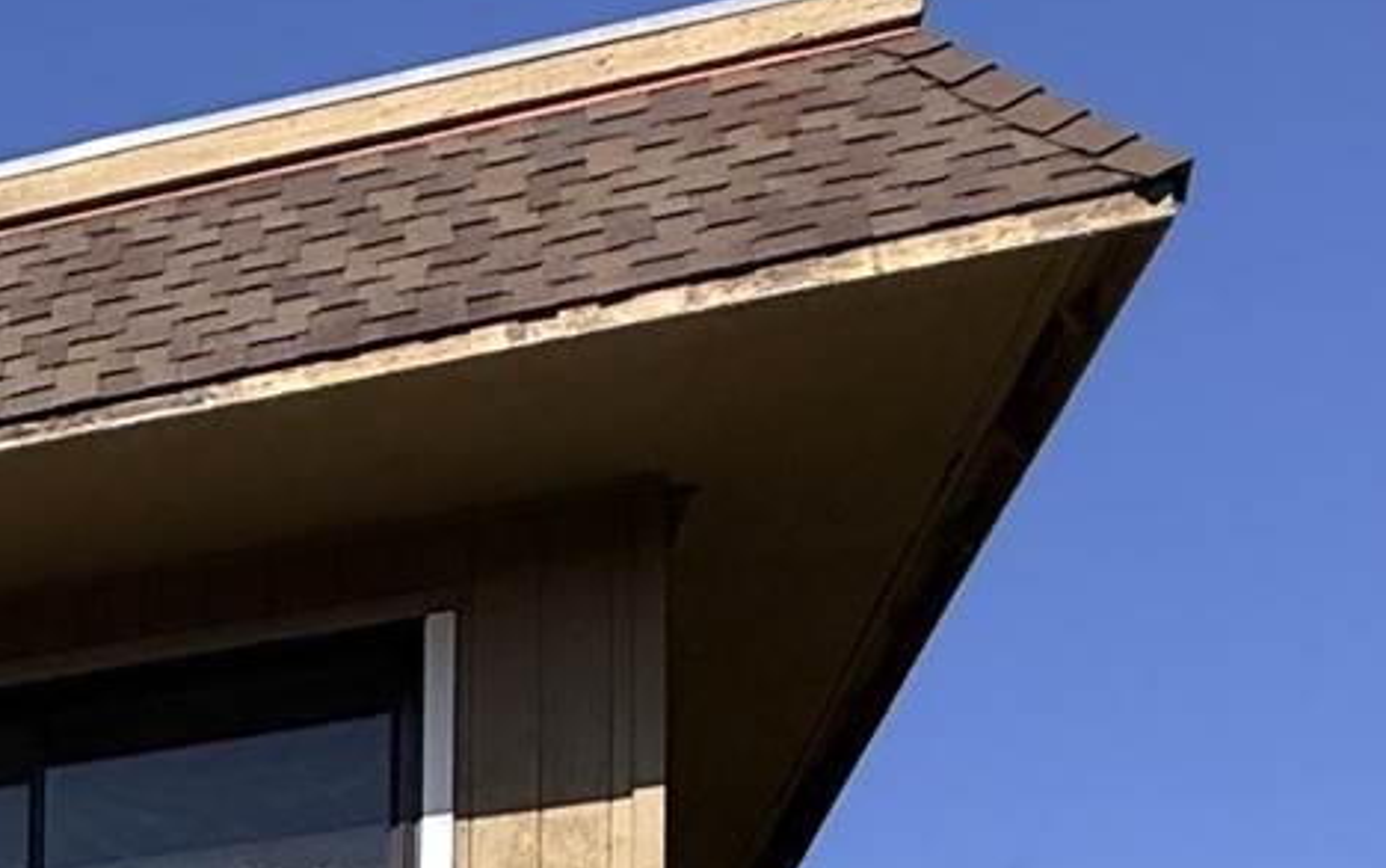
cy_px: 2041
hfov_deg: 20.6
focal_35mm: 73
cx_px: -1045
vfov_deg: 13.5
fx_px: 2759
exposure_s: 1/2717
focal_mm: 2.22
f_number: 2.2
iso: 50
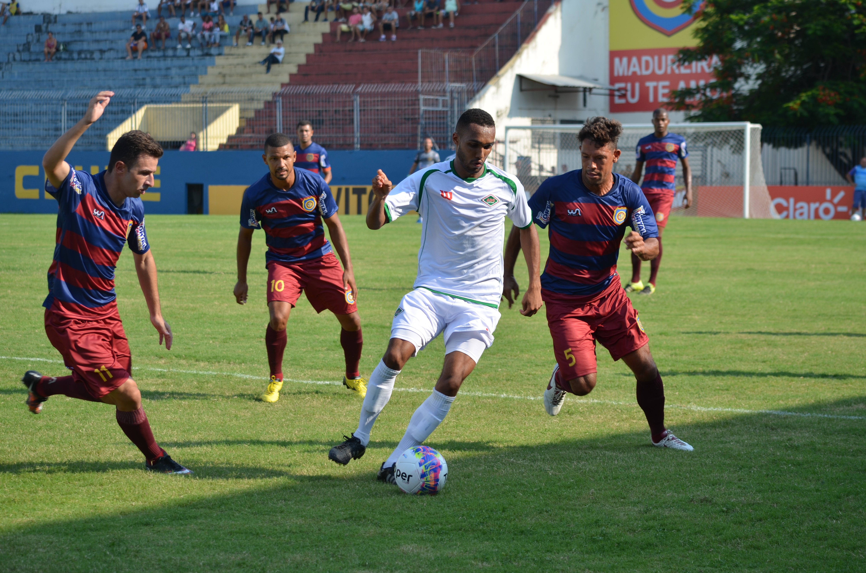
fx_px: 2593
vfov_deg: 12.6
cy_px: 286
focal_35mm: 108
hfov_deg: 19.0
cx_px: 433
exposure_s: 1/500
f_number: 5.6
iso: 100
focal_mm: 72
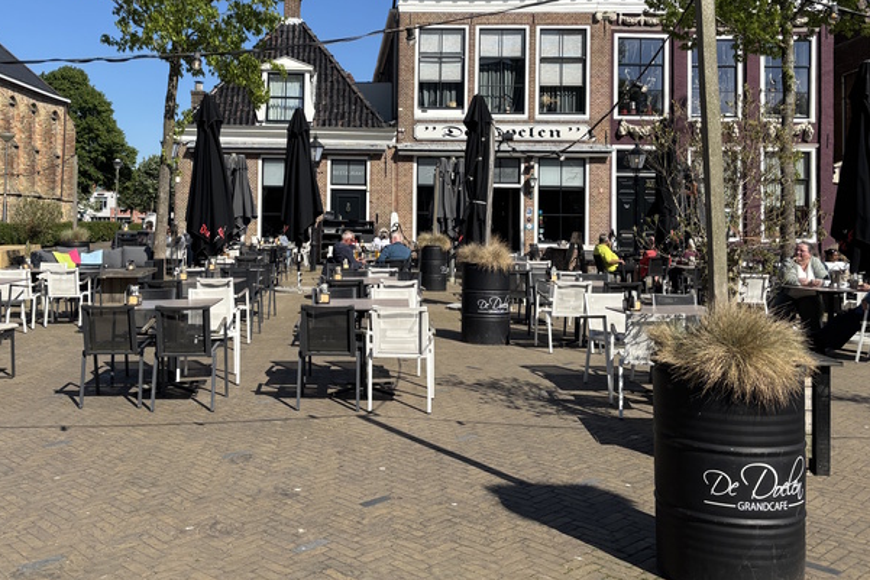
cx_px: 339
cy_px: 184
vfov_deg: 36.4
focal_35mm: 36
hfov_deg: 52.7
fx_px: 870
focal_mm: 5.96
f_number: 1.6
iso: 50
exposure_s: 1/3534
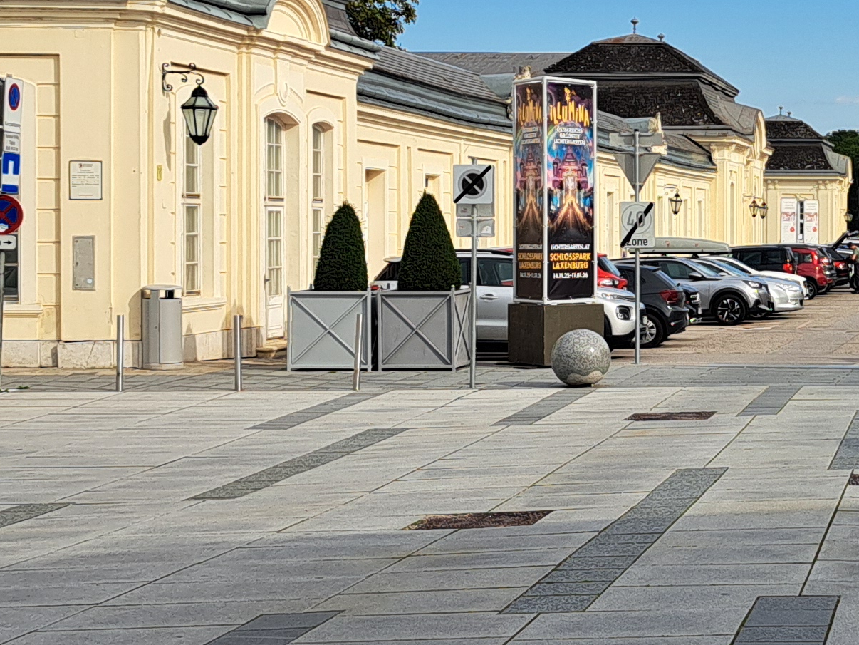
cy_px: 320
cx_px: 884
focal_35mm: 92
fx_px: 2283
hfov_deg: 20.5
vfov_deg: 16.1
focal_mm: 5.23
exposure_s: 1/769
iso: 50
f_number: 1.8
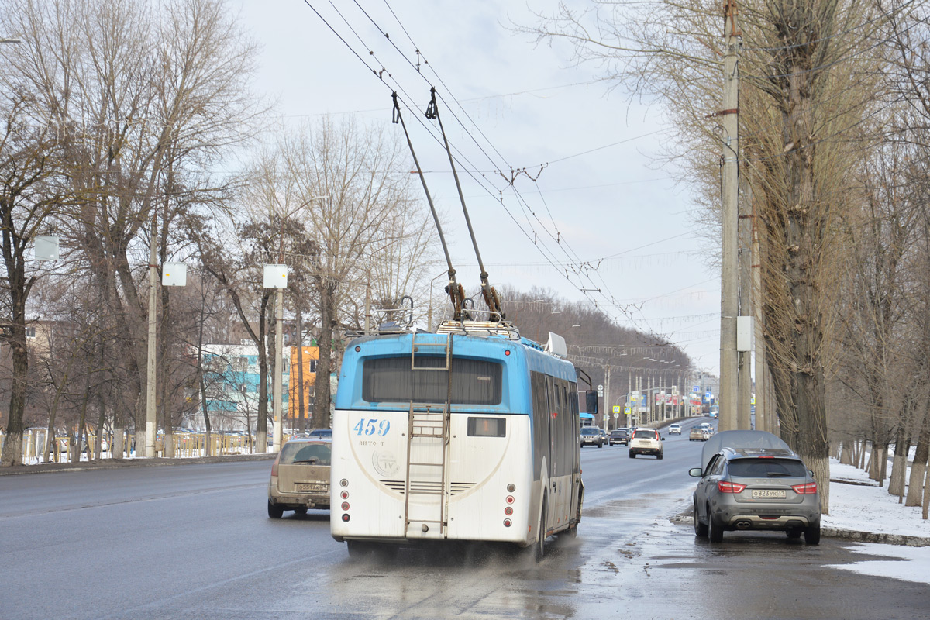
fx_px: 2712
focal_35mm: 105
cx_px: 465
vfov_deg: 13.0
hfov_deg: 19.5
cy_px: 310
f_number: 5.6
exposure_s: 1/320
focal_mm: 70
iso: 100
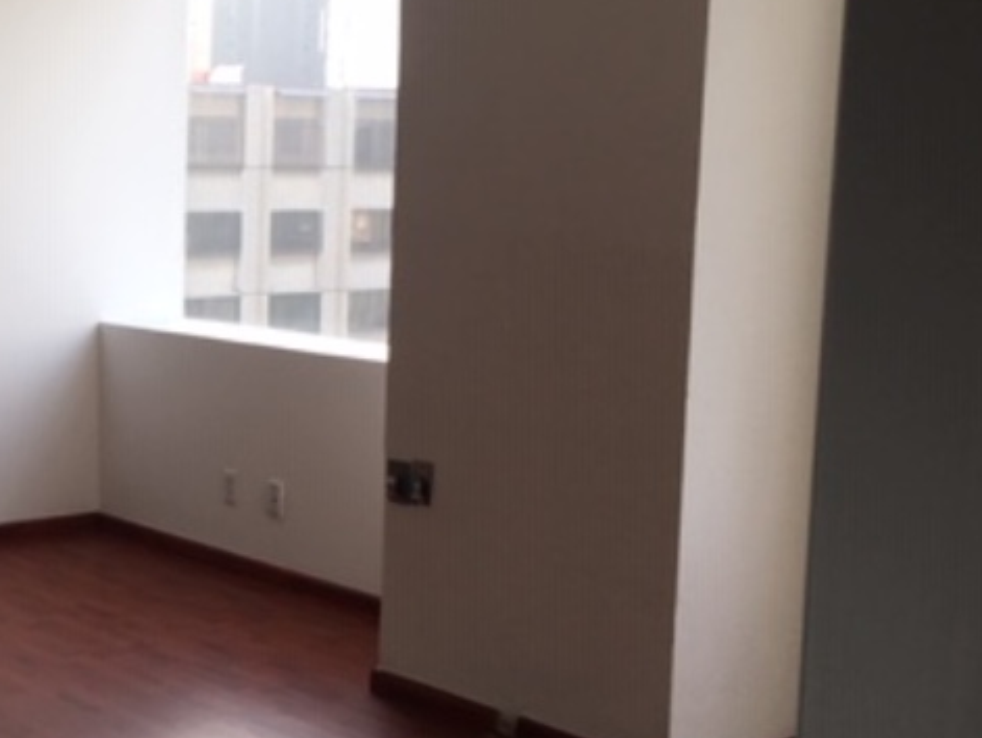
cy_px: 402
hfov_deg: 28.8
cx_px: 10
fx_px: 1789
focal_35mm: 63
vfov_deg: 23.3
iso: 25
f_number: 2.2
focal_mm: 4.15
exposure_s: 1/60
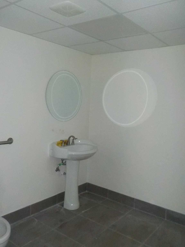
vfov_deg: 60.0
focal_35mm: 30
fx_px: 214
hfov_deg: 46.8
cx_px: 92
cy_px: 124
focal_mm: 4.1
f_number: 3.3
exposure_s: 1/4
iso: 800
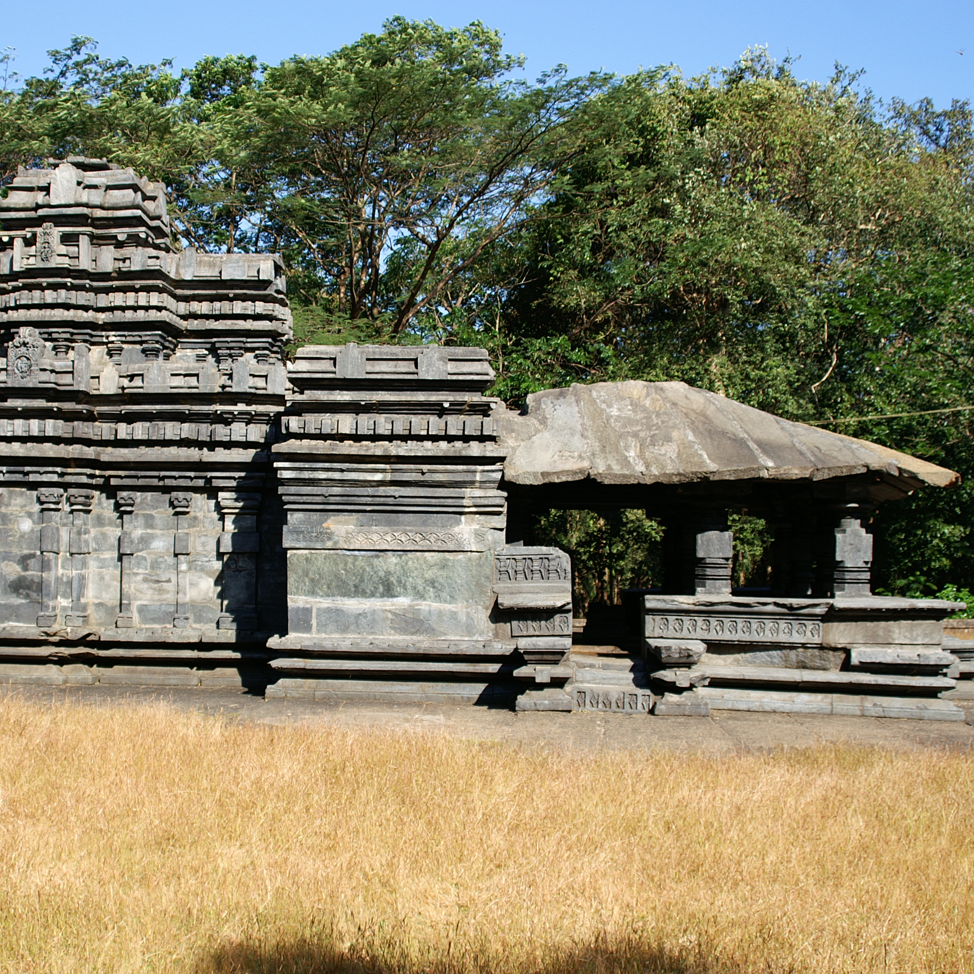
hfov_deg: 35.9
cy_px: 497
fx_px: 1496
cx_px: 373
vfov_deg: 36.1
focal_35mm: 47
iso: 100
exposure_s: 1/1000
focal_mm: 24
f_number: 4
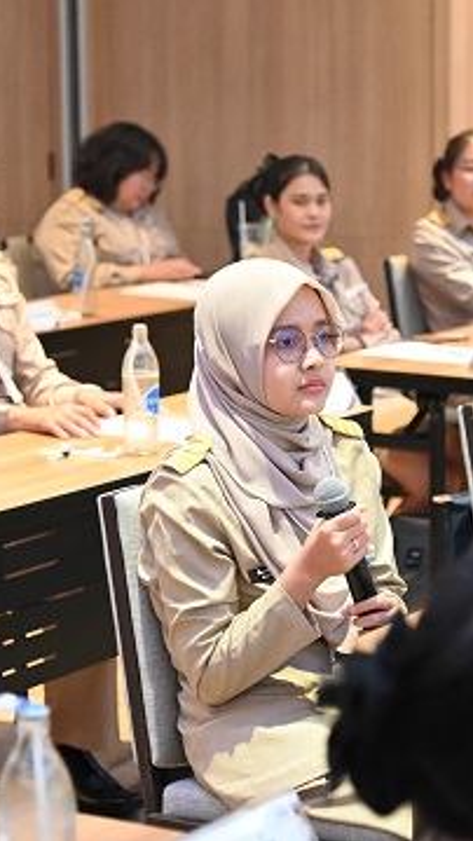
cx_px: 289
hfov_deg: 11.5
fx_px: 2341
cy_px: 418
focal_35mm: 105
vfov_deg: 20.4
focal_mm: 66
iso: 10000
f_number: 4
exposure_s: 1/320
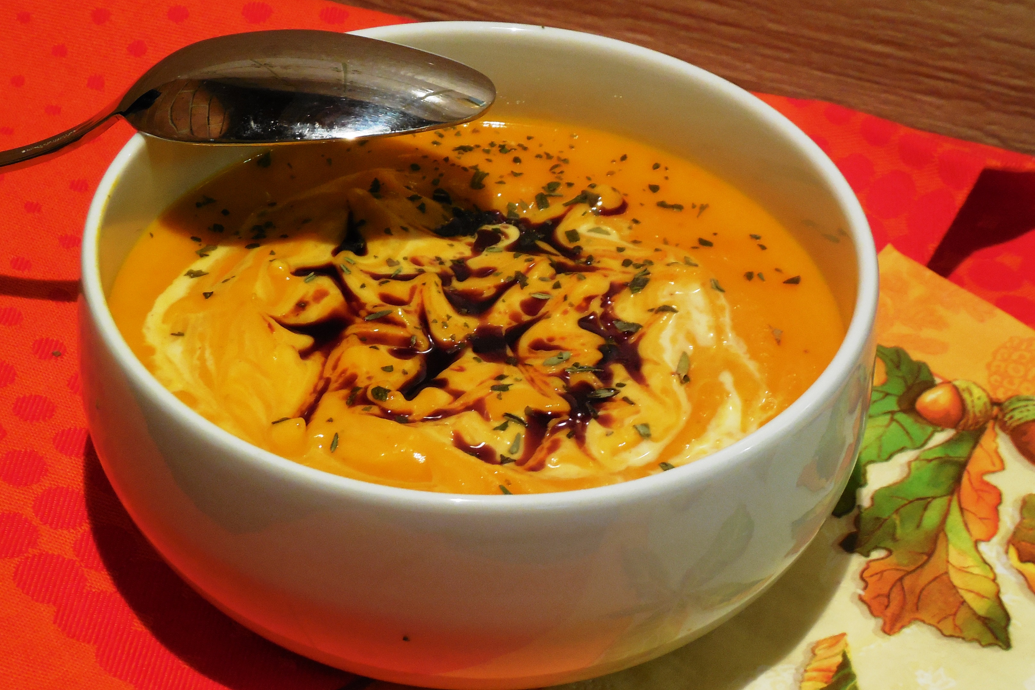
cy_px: 337
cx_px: 517
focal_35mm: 85
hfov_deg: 23.9
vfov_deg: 16.1
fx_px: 2444
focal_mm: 14.5
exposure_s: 1/20
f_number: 4.6
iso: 400
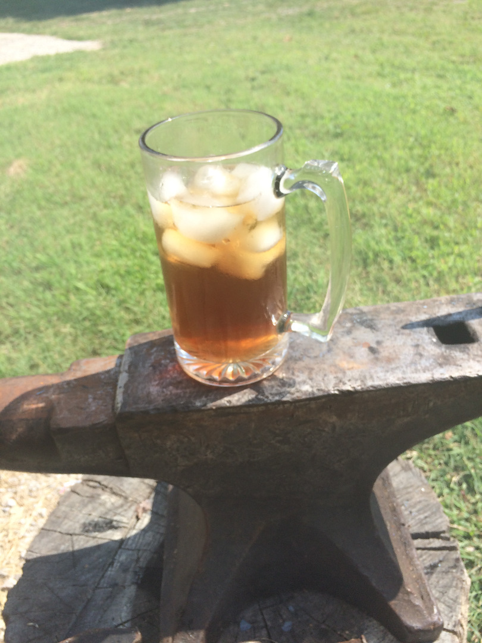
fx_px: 538
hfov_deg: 48.2
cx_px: 241
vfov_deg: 61.7
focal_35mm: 29
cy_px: 322
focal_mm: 4.15
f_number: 2.2
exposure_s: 1/1208
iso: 32
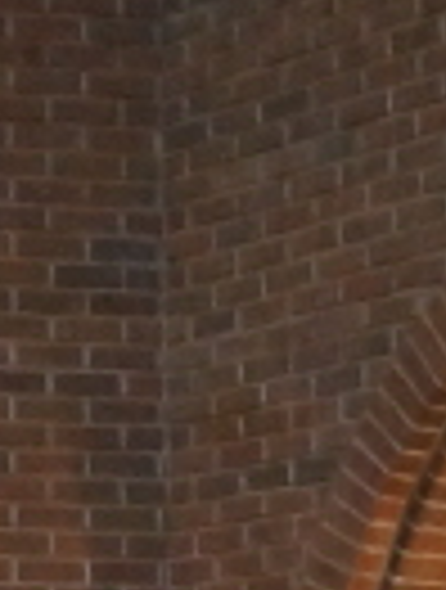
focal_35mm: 236
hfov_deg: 6.3
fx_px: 4030
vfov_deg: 7.7
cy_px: 1468
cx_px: -41
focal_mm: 21
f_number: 4
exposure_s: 1/160
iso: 3200
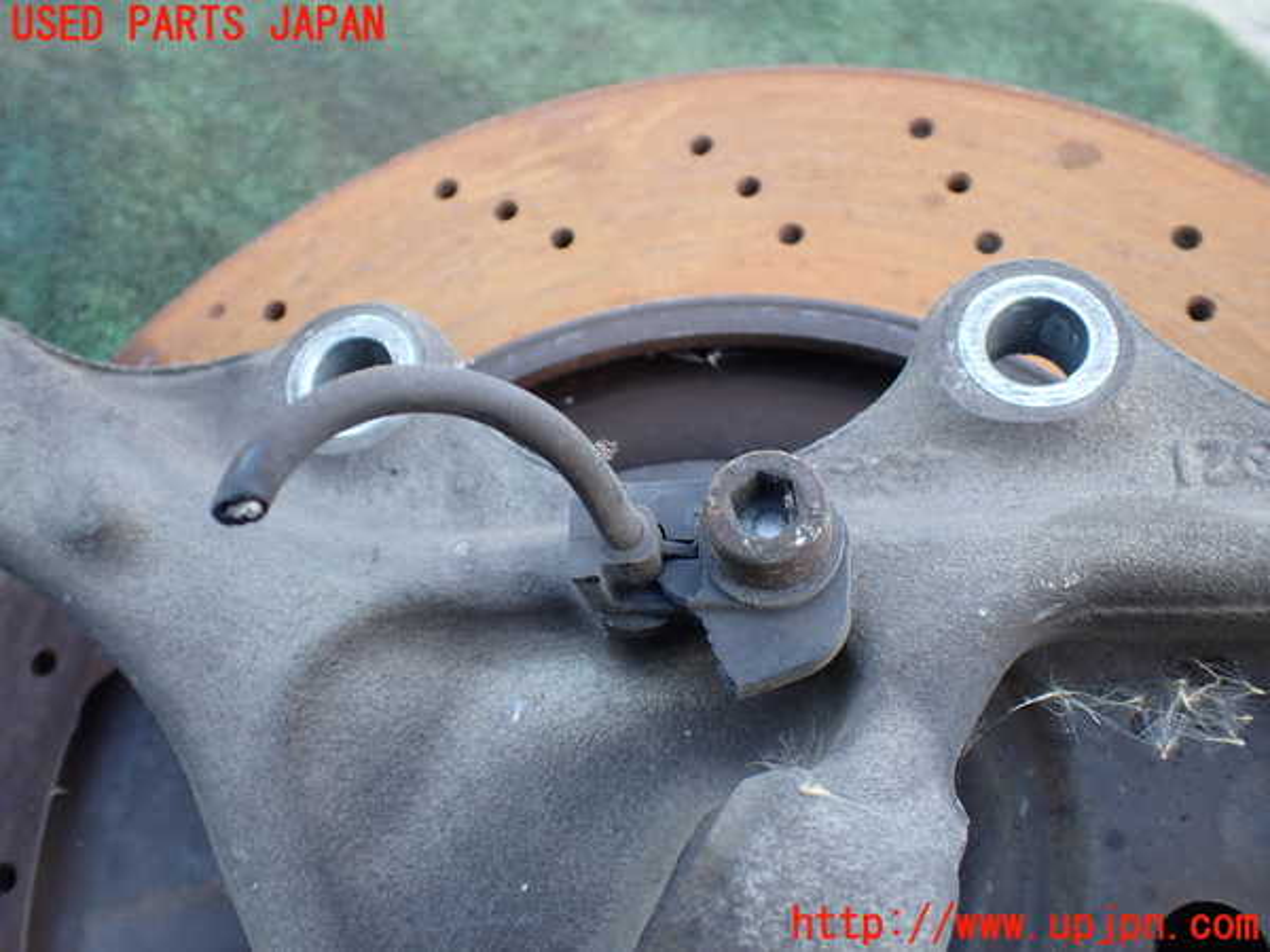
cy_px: 476
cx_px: 635
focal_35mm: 30
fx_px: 1101
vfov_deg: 46.8
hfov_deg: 60.0
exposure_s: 1/125
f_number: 2.3
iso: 125
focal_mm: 5.4
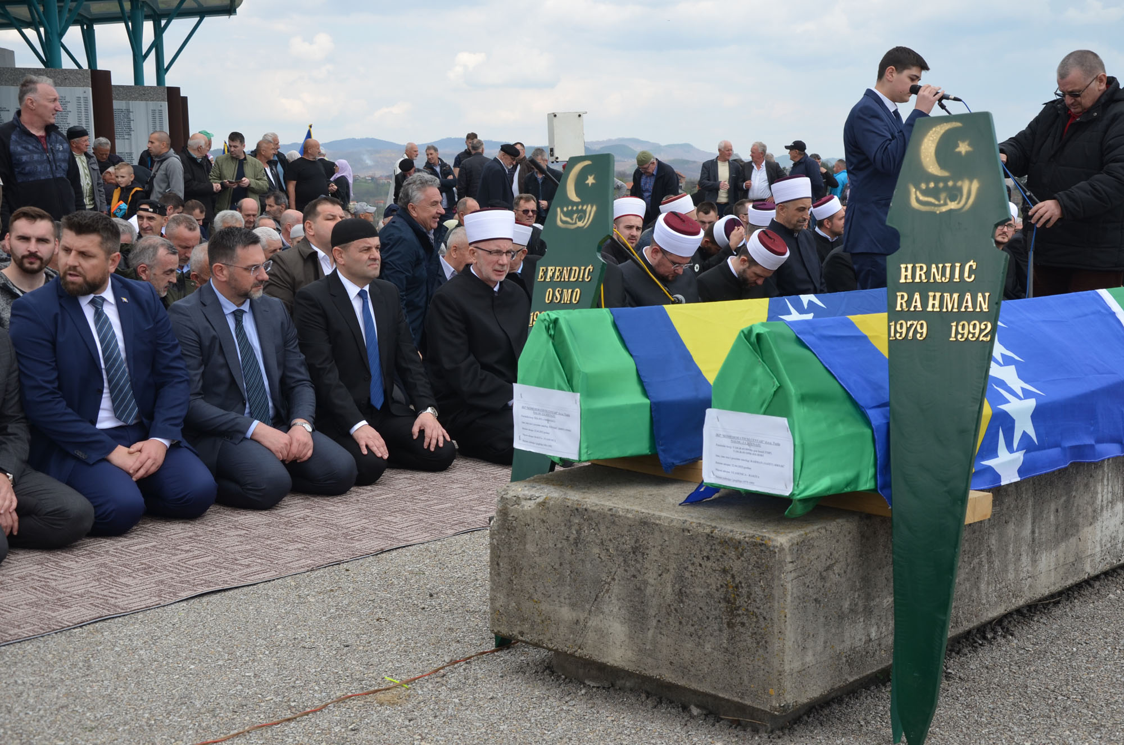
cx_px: 562
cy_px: 372
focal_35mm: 48
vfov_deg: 28.0
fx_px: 1496
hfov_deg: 41.2
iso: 160
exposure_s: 1/250
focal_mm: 32
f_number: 8
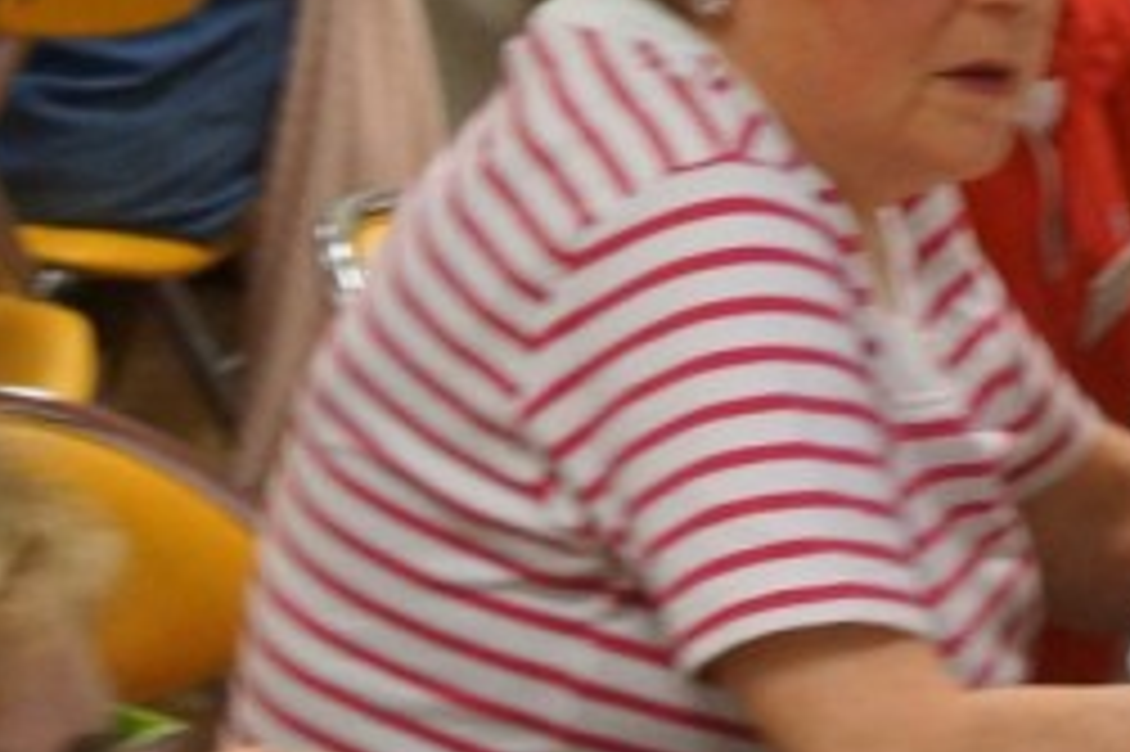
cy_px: -140
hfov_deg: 6.0
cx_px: 2278
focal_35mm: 337
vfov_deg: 4.1
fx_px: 10572
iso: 1600
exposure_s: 1/40
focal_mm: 55
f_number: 5.6
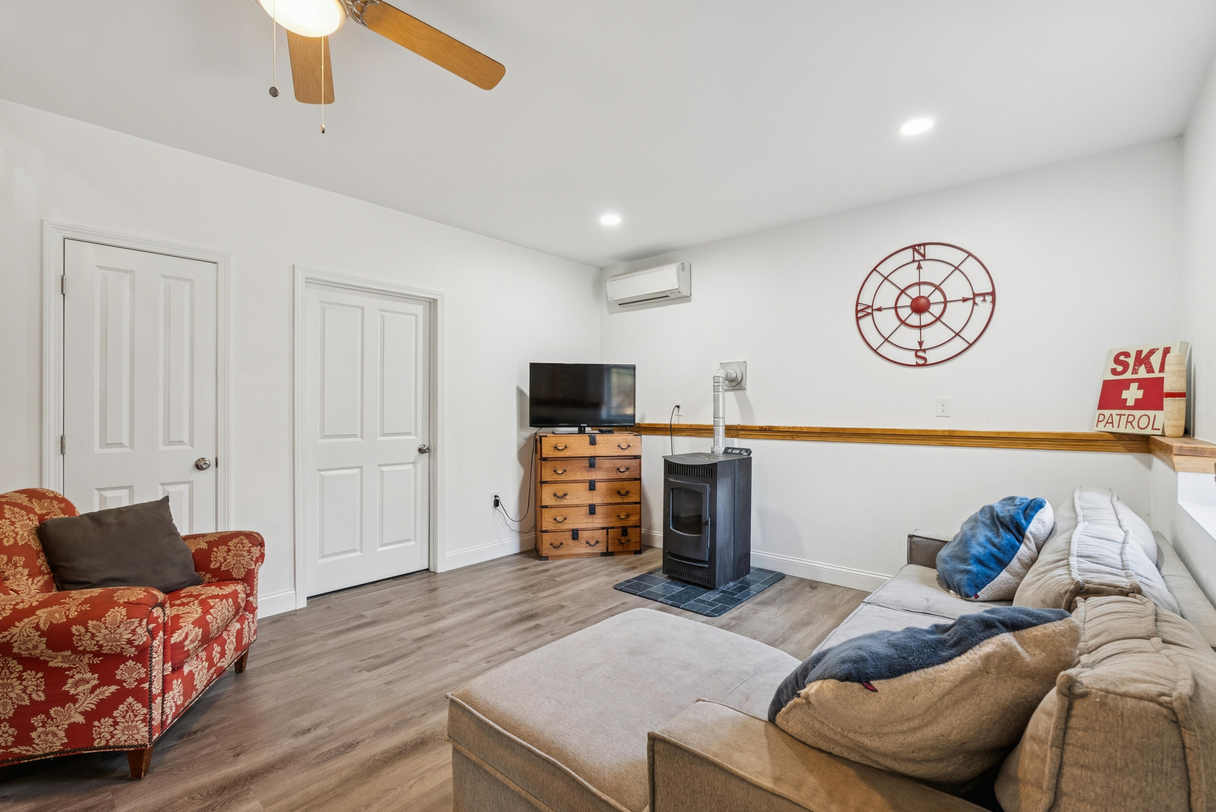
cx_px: 608
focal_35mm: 16
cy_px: 406
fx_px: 541
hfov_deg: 96.7
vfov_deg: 73.8
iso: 320
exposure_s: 1/8
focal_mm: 16
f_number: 7.1
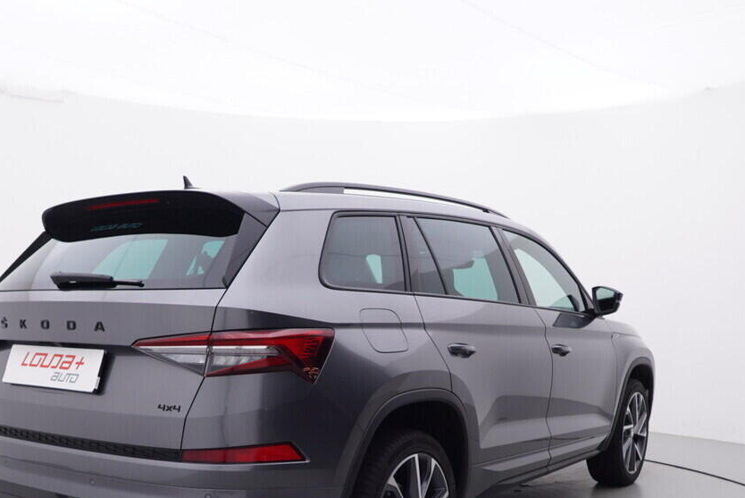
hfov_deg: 49.7
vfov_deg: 33.0
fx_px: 805
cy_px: 426
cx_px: 354
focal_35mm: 39
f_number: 5
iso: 200
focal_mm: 15
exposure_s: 1/80
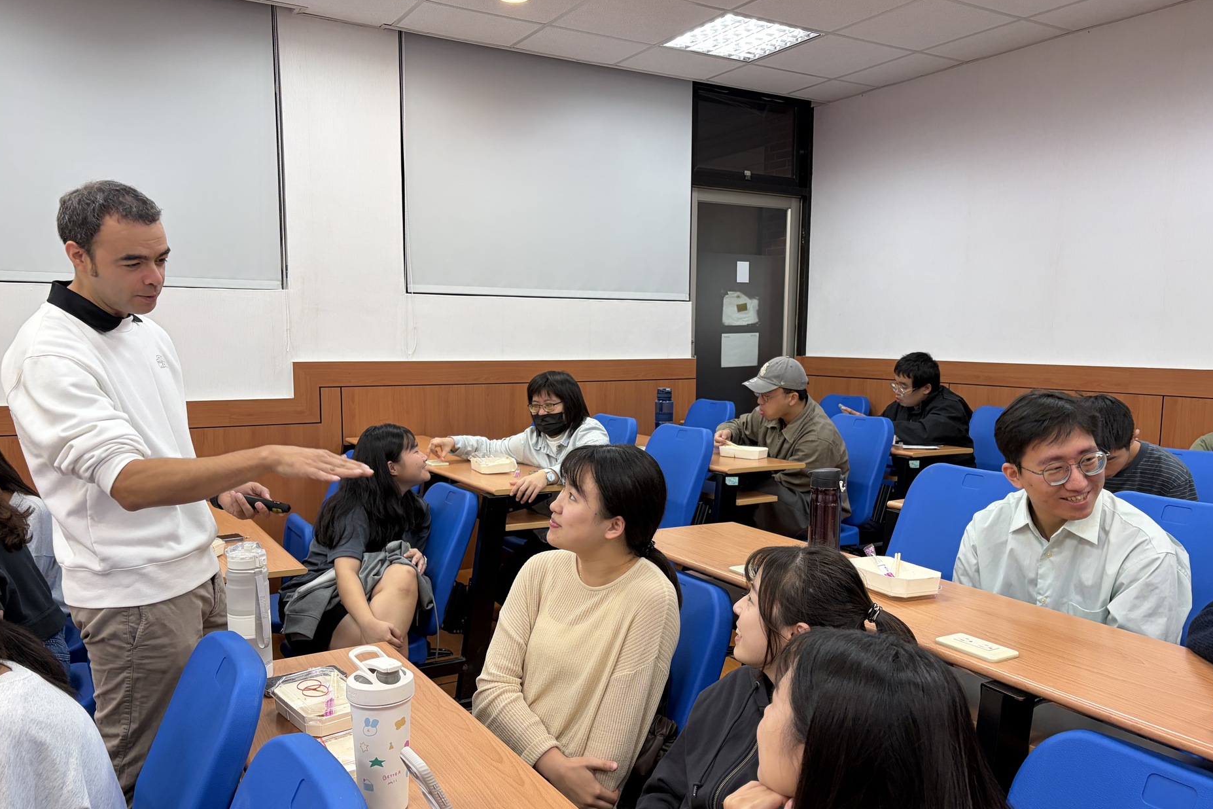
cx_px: 610
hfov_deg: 65.5
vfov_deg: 46.3
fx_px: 943
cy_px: 442
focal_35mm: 28
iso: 125
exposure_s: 1/120
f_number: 1.6
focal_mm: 5.96
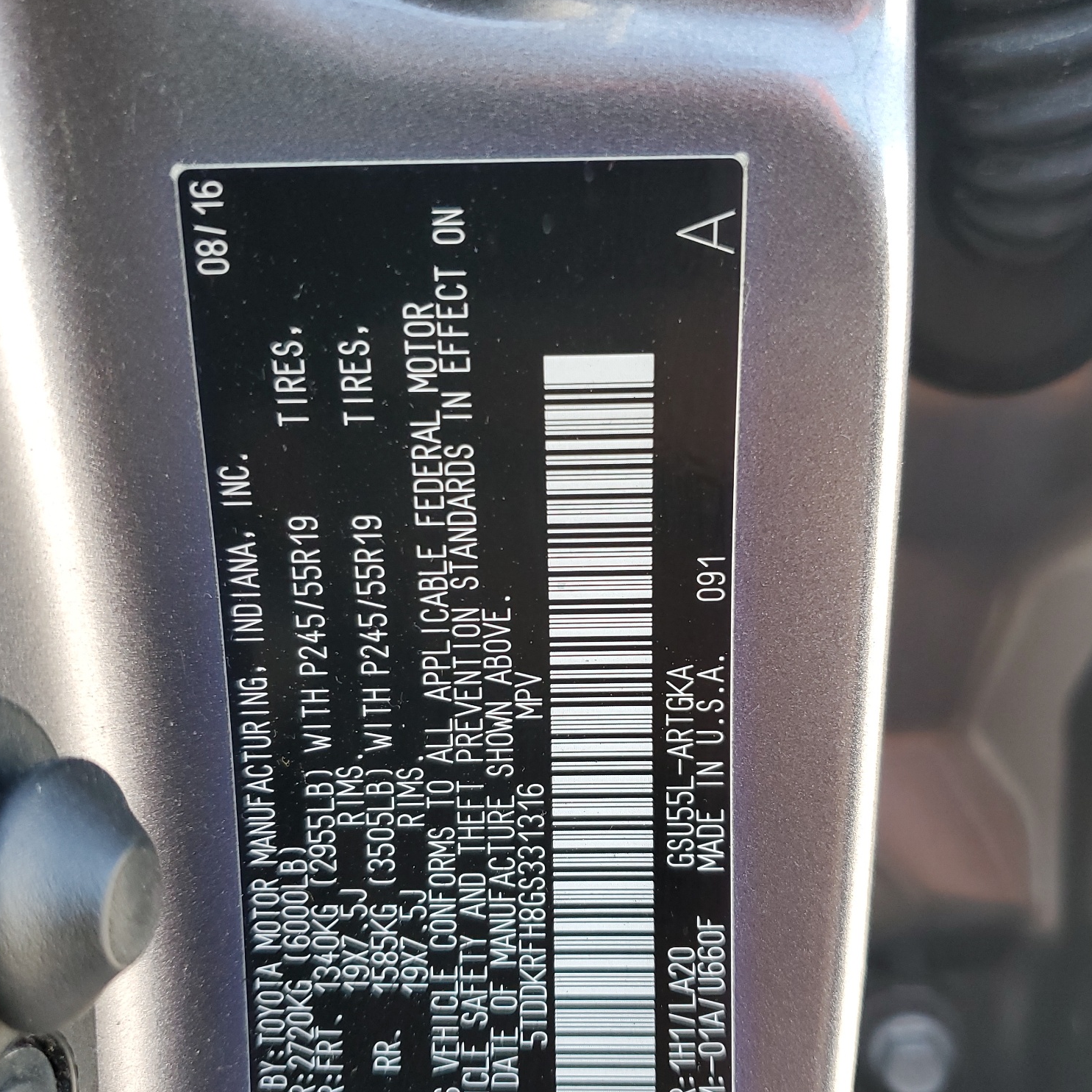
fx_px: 1178
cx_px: 563
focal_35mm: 33
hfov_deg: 49.7
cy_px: 588
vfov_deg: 49.7
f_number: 1.5
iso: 68
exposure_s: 1/120
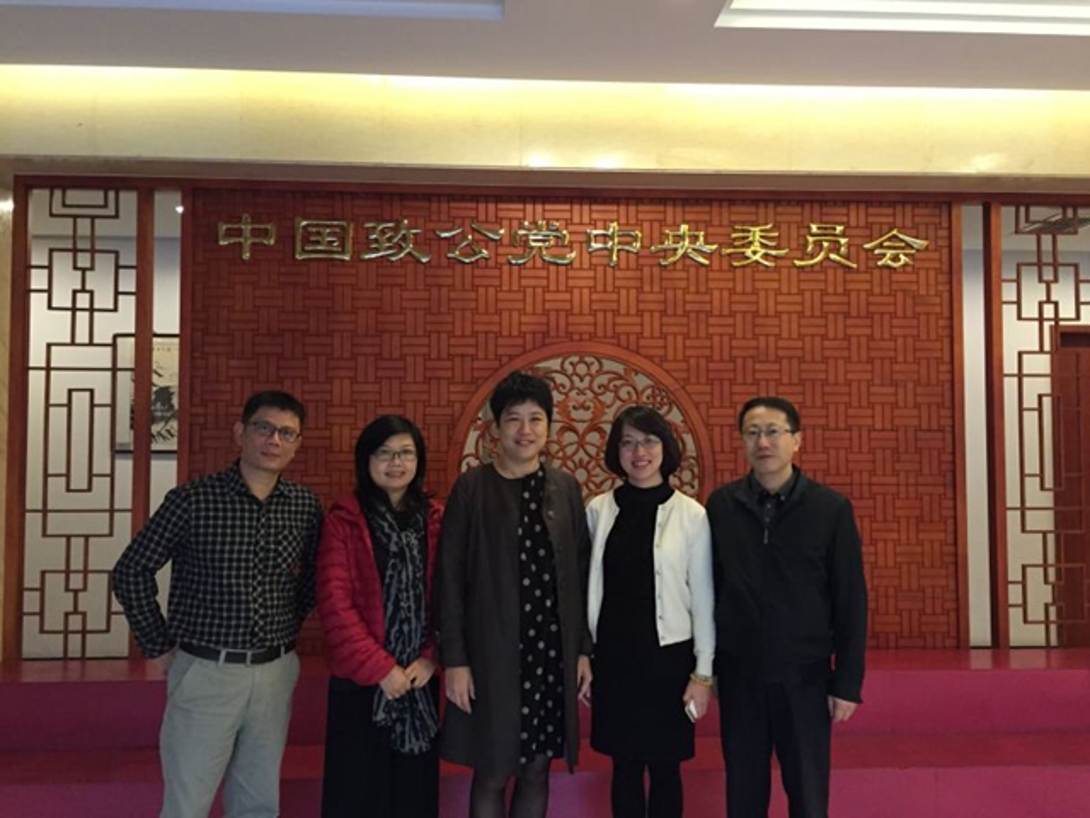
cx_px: 545
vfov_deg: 48.2
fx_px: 913
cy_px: 409
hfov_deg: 61.7
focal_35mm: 29
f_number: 2.2
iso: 250
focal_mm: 4.15
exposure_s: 1/17
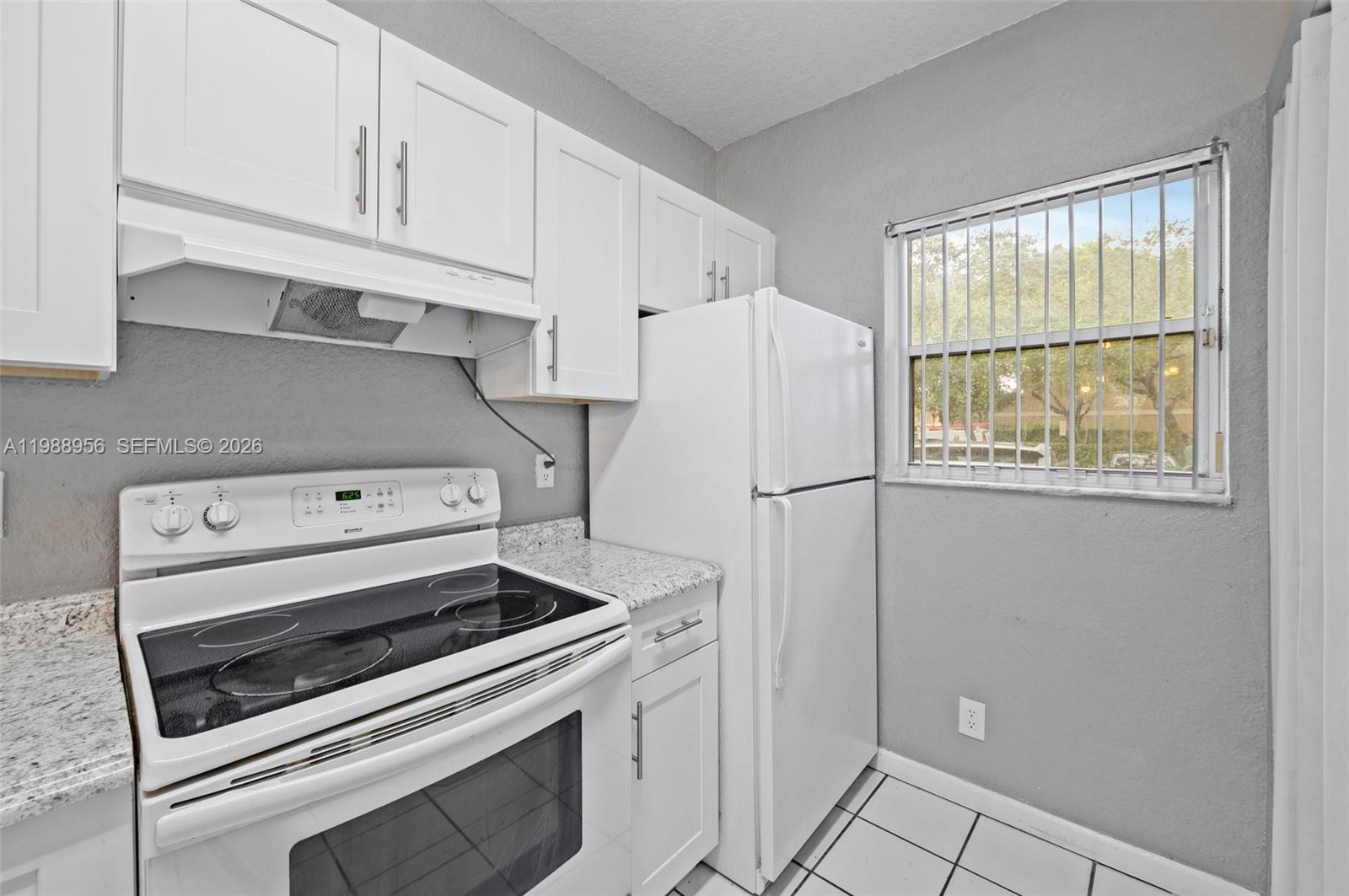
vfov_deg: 81.1
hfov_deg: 104.3
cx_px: 674
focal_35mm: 14
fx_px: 524
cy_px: 448
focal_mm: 14
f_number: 8
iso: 200
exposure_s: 1/2
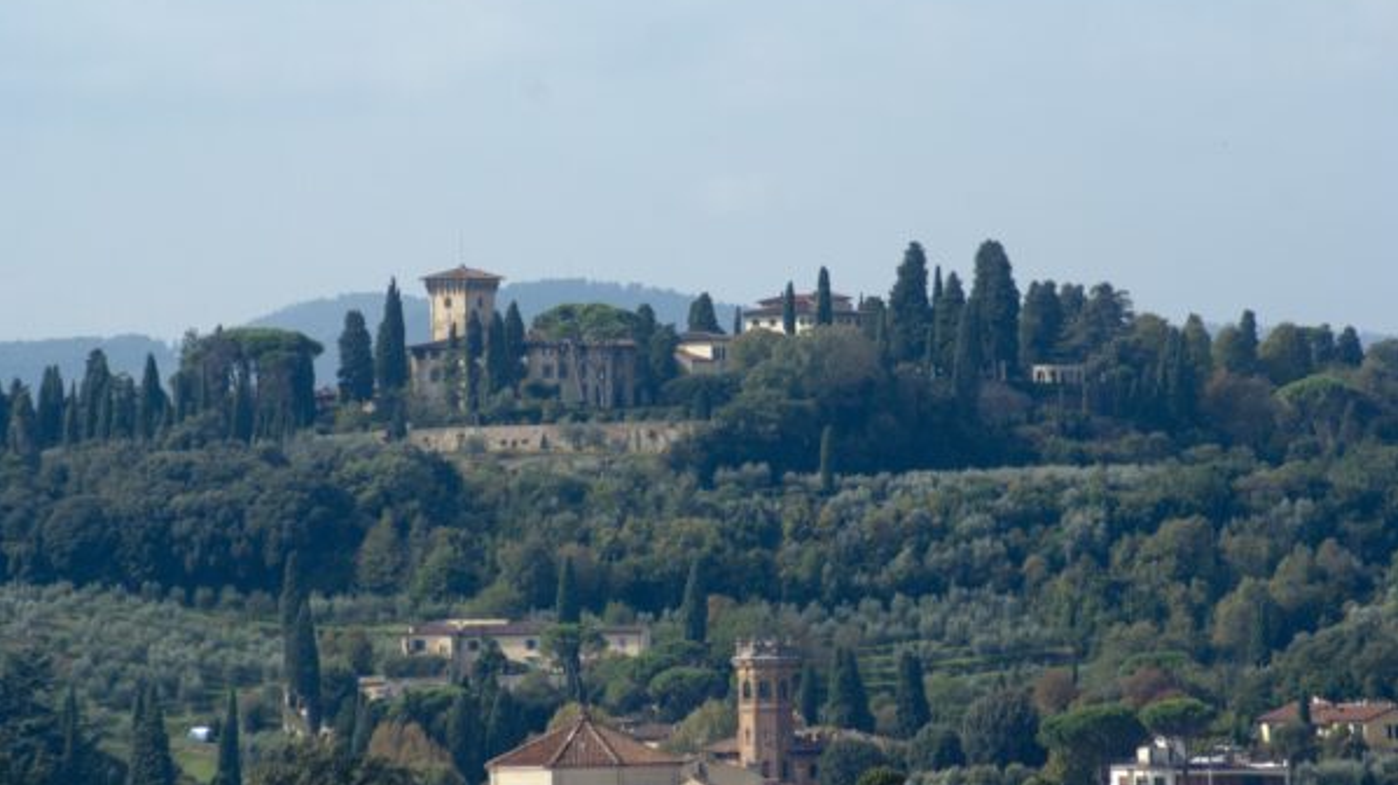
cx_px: 699
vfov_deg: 3.8
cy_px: 325
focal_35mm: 316
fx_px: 11711
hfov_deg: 6.8
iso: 100
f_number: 9
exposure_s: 1/400
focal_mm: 200
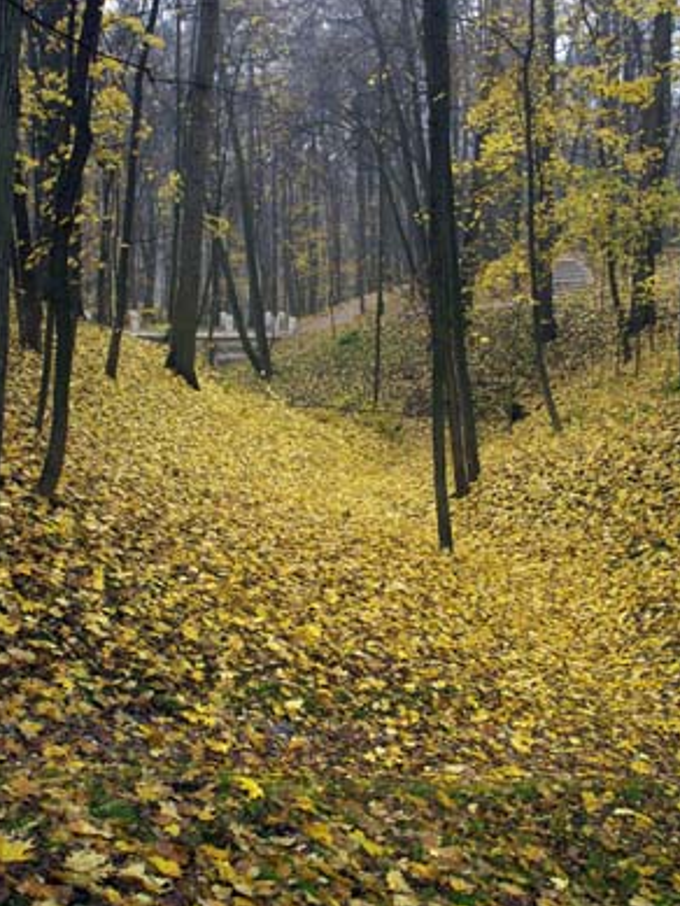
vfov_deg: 46.8
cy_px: 429
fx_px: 1047
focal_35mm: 40
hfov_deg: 36.0
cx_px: 339
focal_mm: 24
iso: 1600
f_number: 8
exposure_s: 1/250
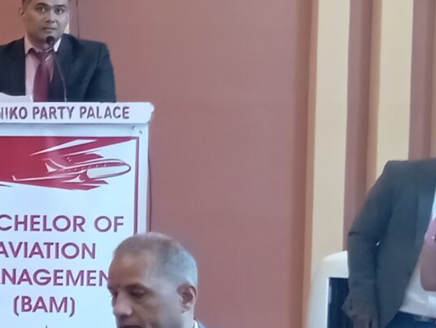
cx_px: -537
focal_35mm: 132
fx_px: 1665
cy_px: 193
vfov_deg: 11.3
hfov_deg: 12.4
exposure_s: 1/50
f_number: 1.8
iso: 182
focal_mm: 4.25
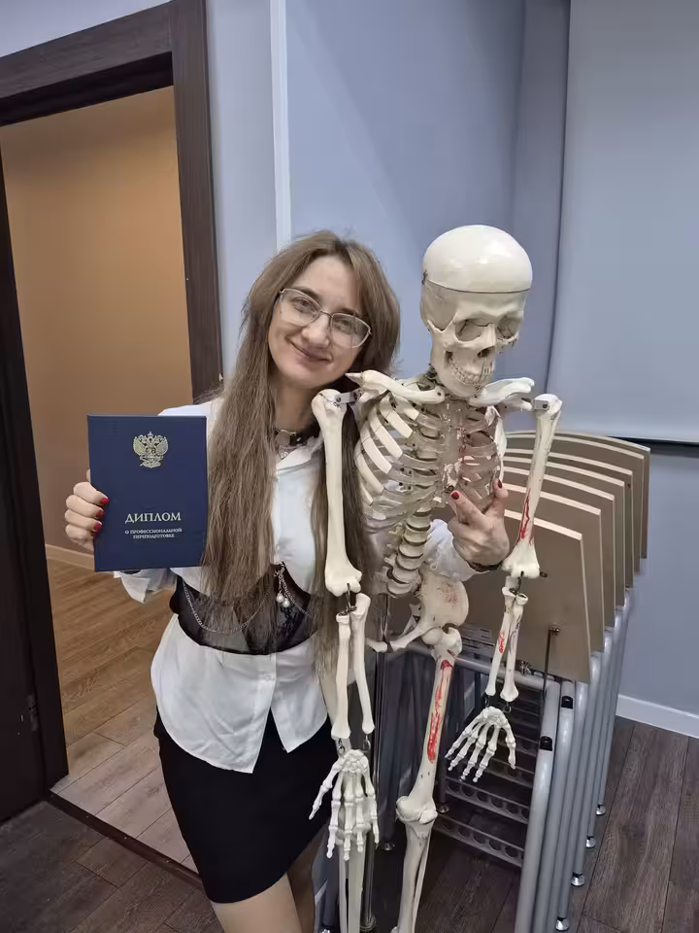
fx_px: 619
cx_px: 350
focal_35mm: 23
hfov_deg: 58.9
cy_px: 466
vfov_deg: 73.9
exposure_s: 1/100
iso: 320
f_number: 1.8
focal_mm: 5.4
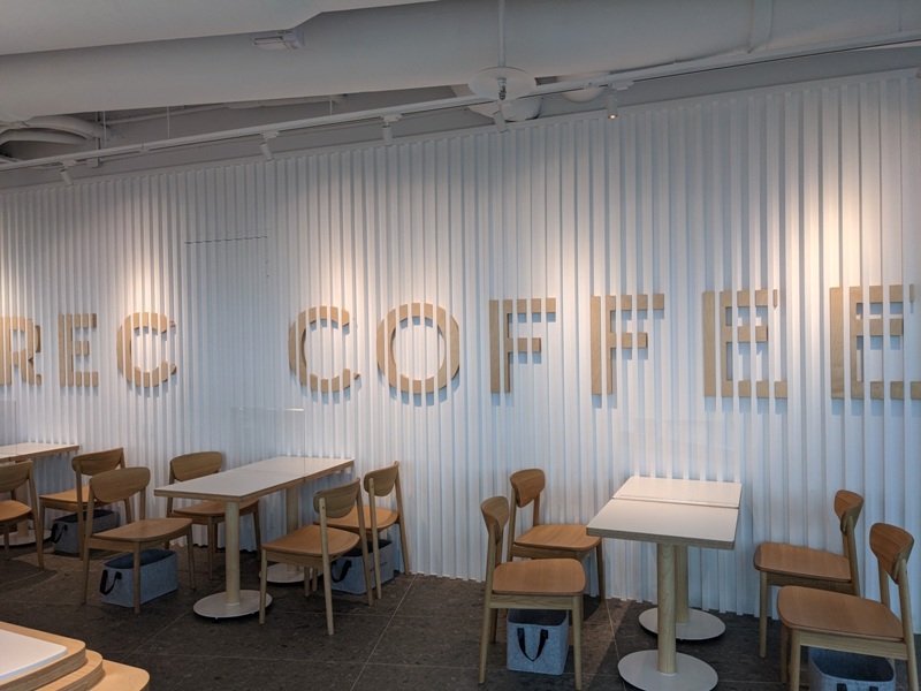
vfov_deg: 51.4
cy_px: 346
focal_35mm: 27
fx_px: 718
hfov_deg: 65.3
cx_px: 460
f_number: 1.73
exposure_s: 1/121
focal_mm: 4.38
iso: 55
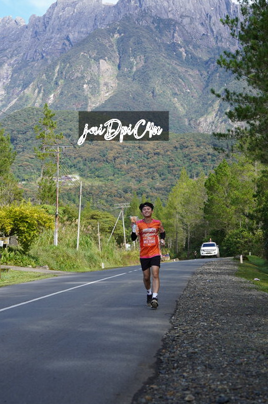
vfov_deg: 29.4
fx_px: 768
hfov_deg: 19.8
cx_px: 123
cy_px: 207
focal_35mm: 69
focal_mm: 37
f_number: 2.8
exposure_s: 1/500
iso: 100
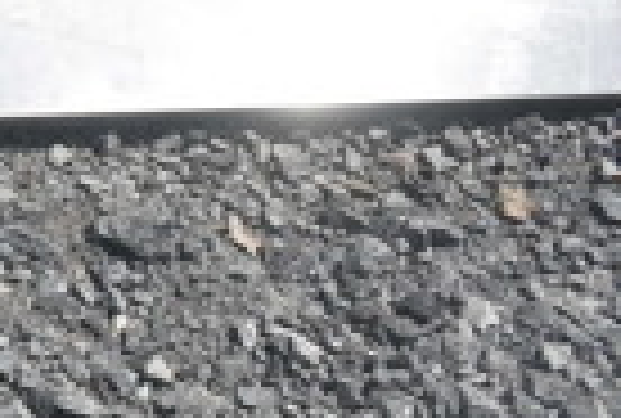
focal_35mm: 119
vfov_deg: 11.5
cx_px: -680
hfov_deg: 14.0
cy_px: -9
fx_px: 2059
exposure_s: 1/400
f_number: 10
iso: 100
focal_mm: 18
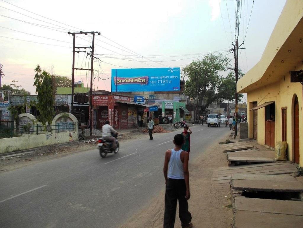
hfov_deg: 61.7
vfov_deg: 48.2
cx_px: 152
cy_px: 114
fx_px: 254
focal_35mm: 29
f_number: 3.3
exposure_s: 1/50
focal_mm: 4.1
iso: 80
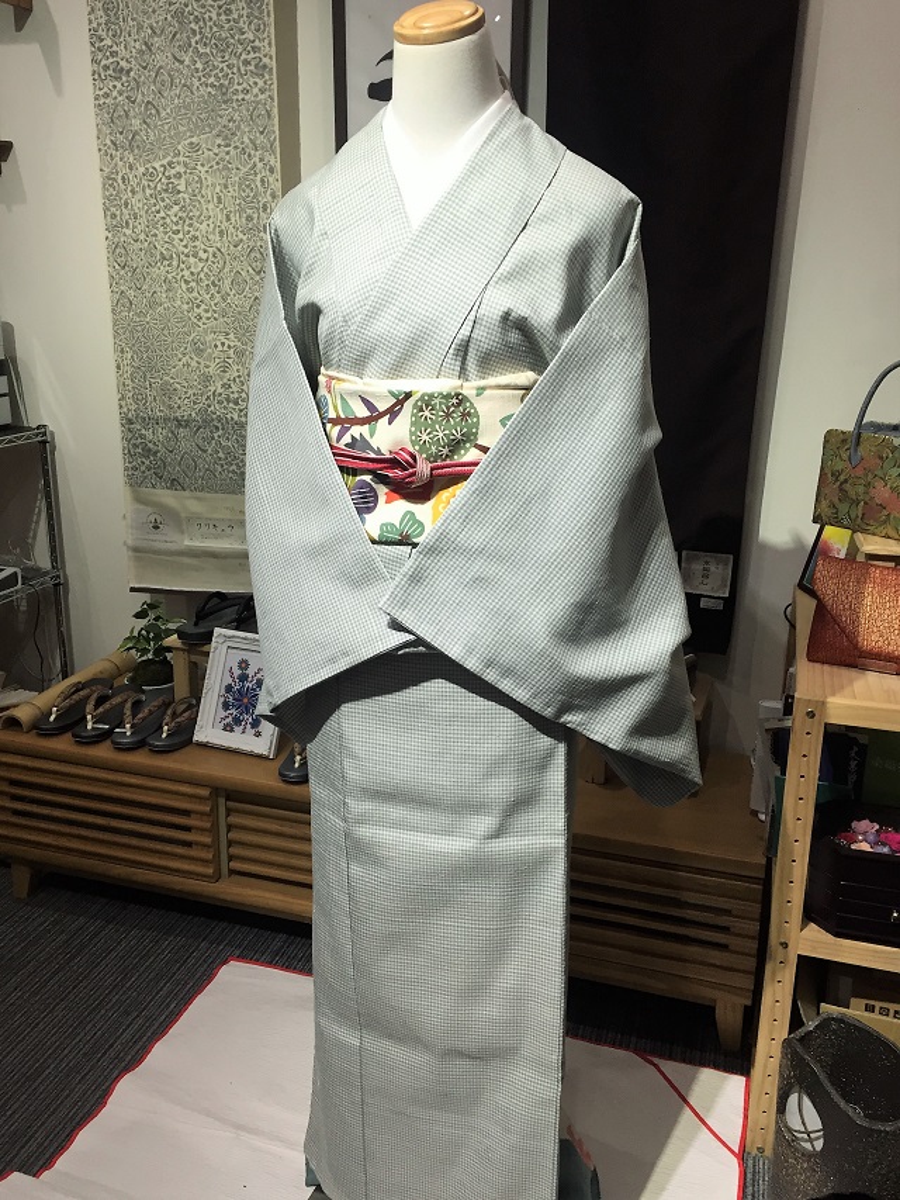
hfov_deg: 48.2
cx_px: 450
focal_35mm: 29
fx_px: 1005
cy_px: 600
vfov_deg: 61.7
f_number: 2.2
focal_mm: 4.15
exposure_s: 1/40
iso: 32
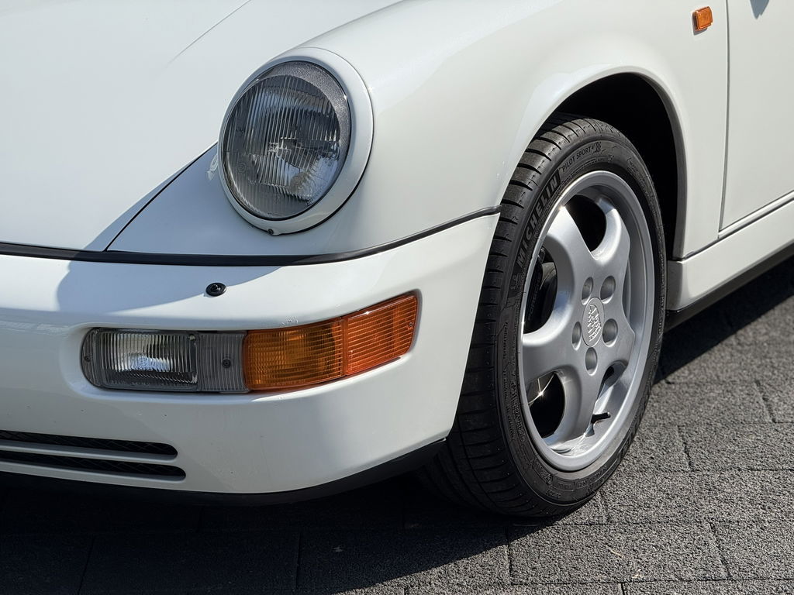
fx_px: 2752
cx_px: 397
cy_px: 298
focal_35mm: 120
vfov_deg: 12.3
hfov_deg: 16.4
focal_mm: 15.66
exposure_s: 1/1650
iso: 64
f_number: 2.8
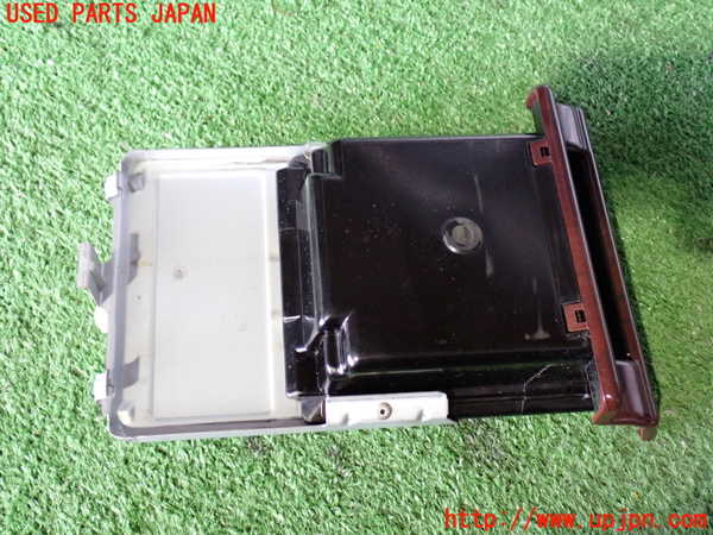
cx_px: 356
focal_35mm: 41
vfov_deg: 35.1
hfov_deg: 45.8
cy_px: 268
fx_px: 844
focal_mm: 7.31
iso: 800
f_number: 2.8
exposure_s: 1/25
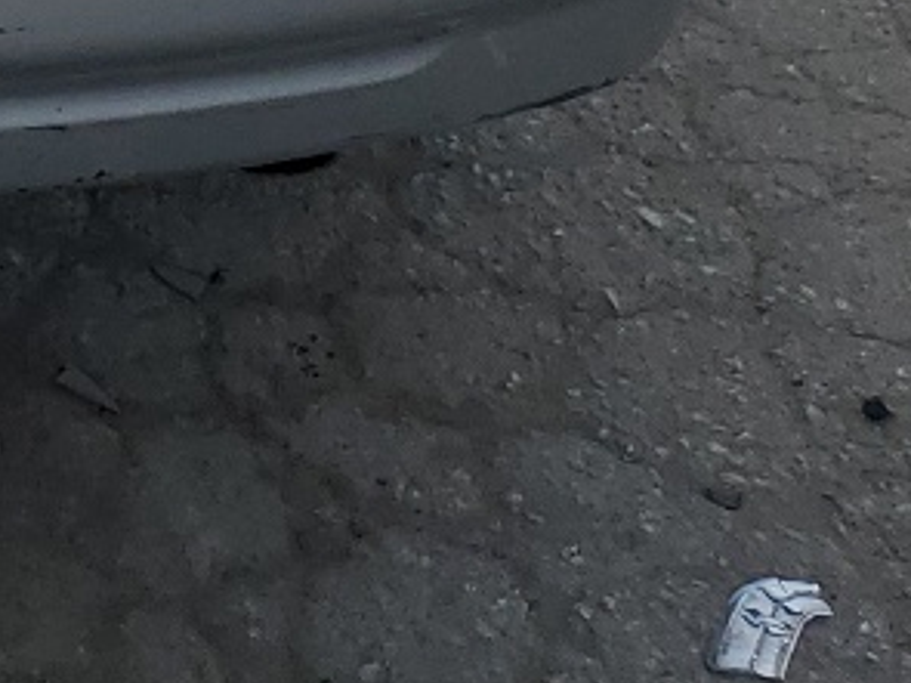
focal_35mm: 141
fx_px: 3709
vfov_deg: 9.5
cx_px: -868
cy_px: -906
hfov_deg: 12.5
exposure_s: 1/3333
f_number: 1.5
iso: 50
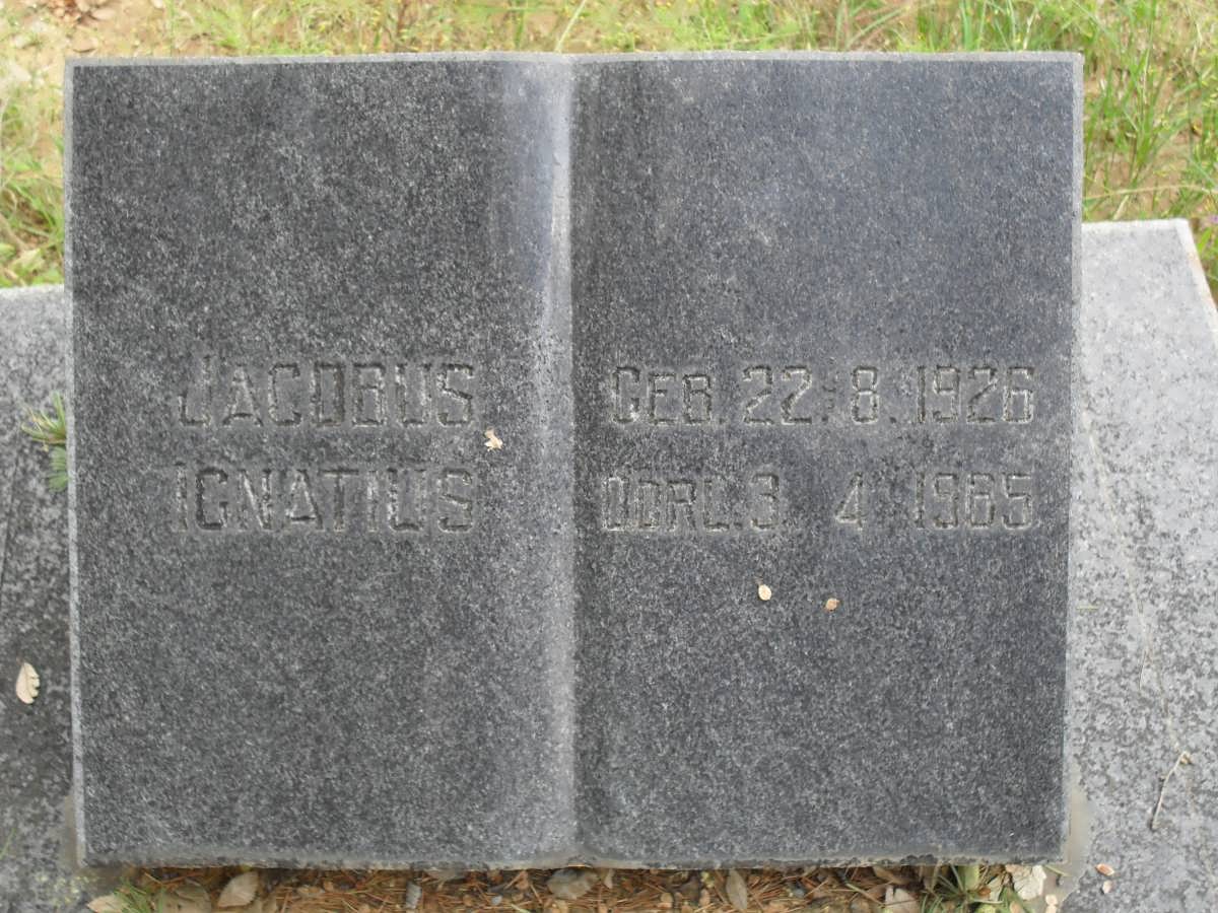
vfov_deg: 29.7
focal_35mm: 49
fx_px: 1724
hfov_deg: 38.9
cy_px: 456
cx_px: 609
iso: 100
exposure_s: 1/125
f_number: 3.9
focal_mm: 8.7
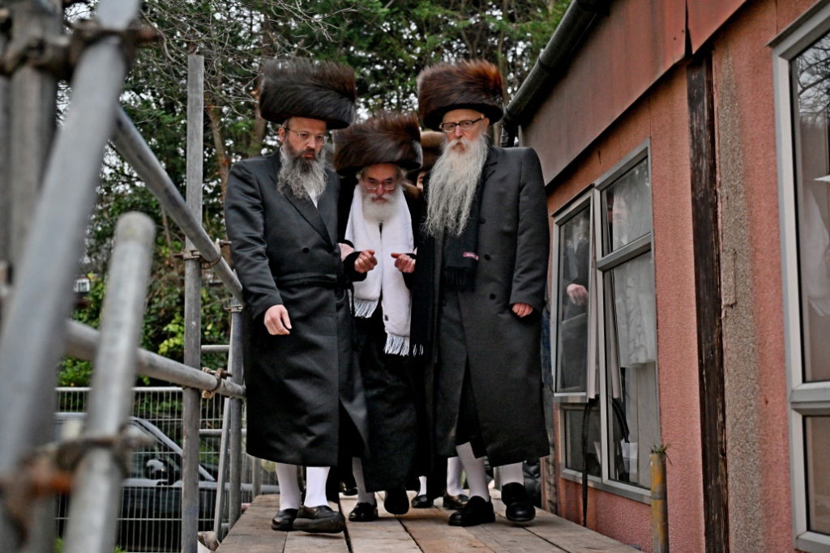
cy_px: 276
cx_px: 415
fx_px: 1199
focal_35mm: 52
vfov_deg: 26.0
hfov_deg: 38.2
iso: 1250
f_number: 4
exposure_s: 1/200
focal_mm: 52
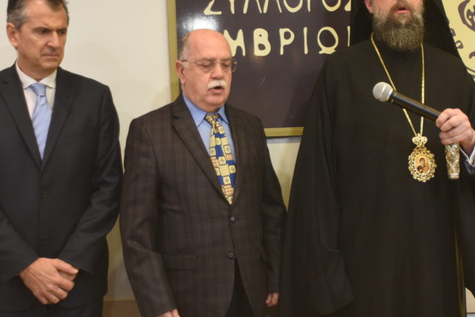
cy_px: 158
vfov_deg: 26.0
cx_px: 254
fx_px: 686
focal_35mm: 52
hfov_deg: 38.2
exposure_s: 1/50
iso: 1600
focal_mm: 35
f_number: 4
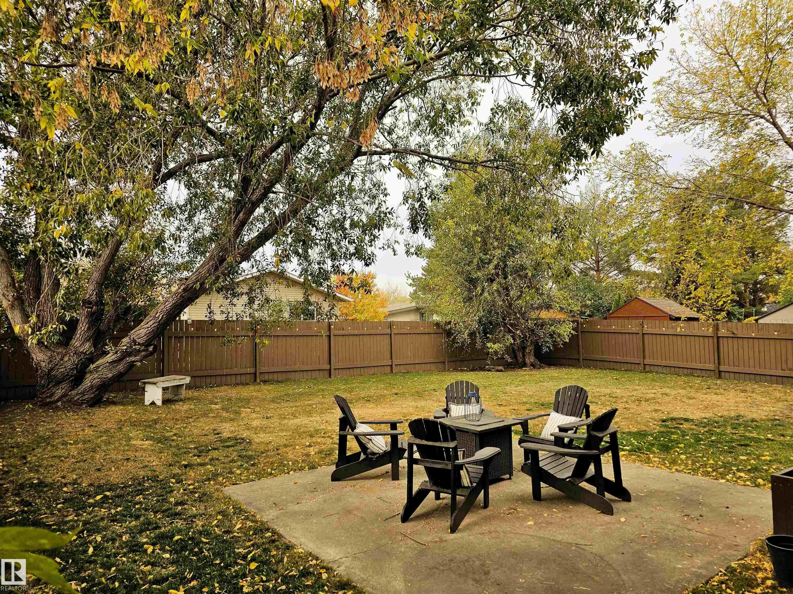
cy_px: 297
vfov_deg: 58.9
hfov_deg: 73.9
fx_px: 527
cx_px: 396
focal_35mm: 23
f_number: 1.7
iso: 12
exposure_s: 1/180
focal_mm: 6.3
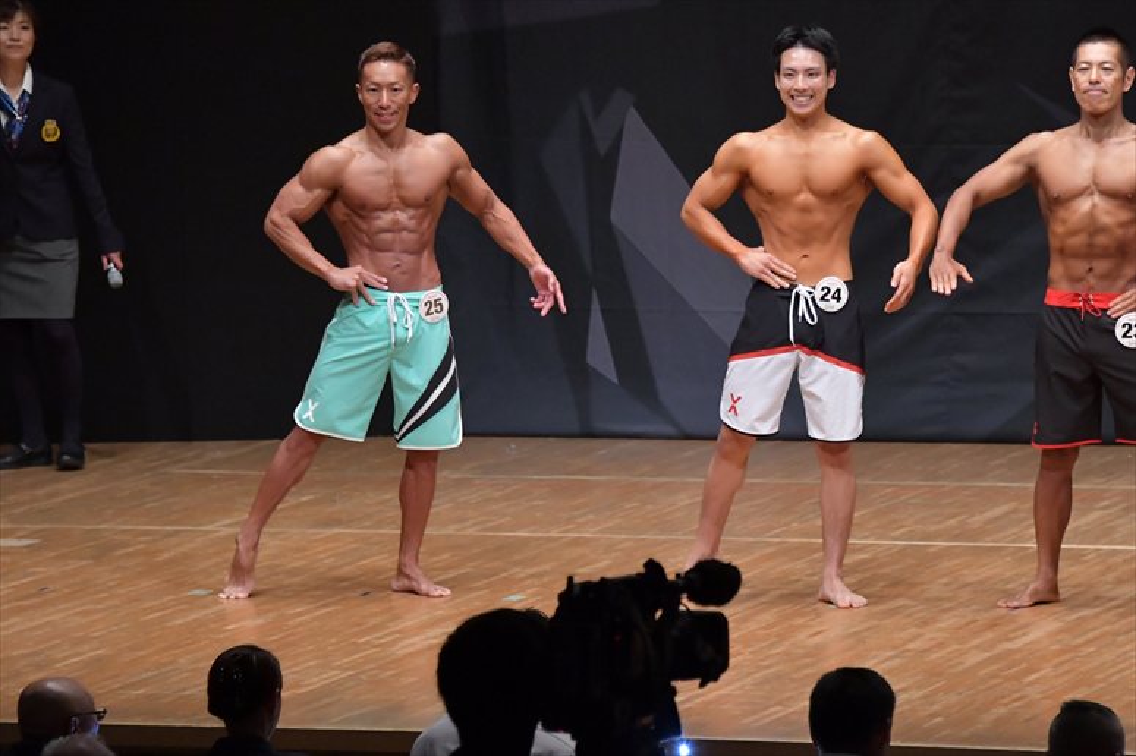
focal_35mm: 255
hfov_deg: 8.1
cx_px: 568
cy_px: 378
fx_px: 8043
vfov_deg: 5.4
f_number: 5.6
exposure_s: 1/400
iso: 6400
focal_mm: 170
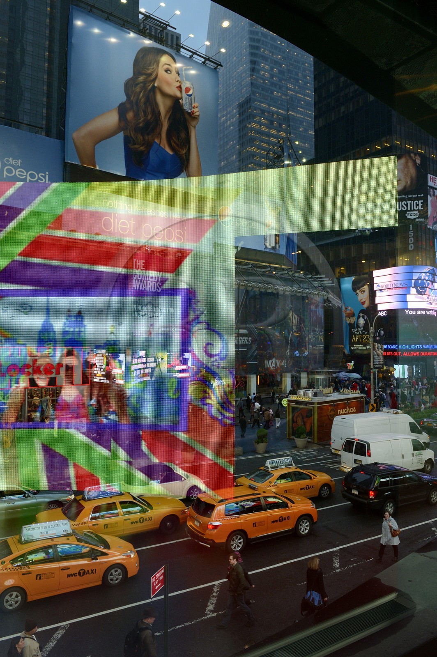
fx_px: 492
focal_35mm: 27
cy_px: 328
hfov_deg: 47.9
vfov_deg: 67.4
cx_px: 218
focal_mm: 27
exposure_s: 1/125
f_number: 9
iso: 1600
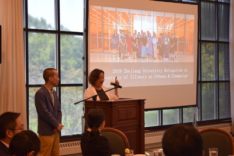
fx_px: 449
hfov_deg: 29.2
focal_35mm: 69
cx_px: 117
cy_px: 78
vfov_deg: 19.7
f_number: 5.3
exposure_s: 1/60
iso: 1600
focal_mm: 46
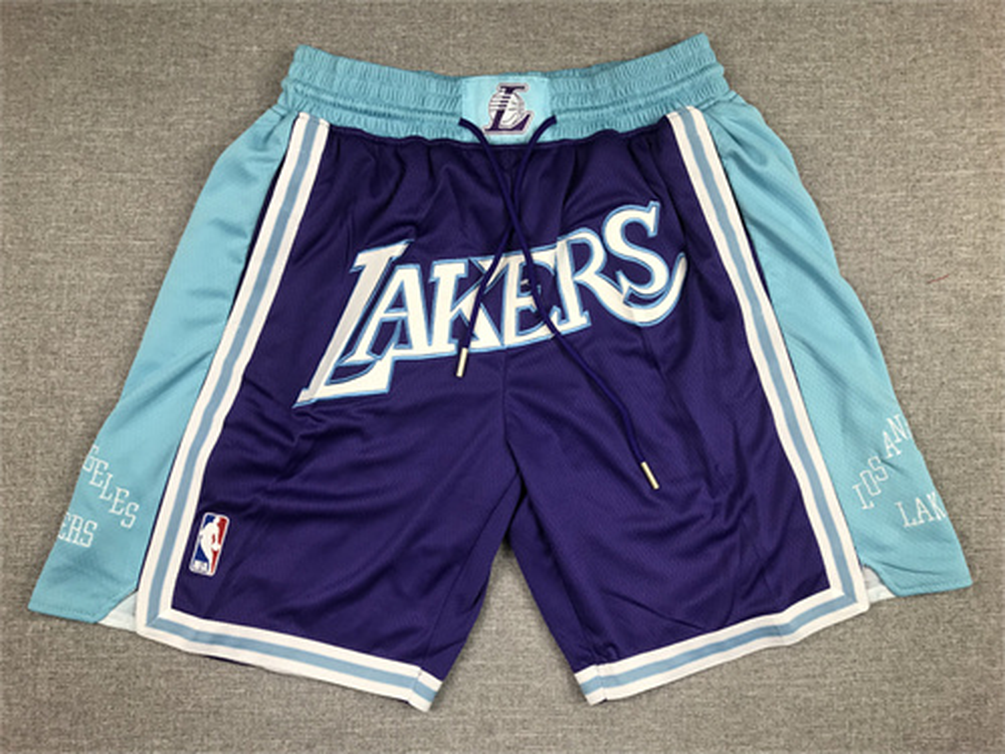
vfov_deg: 49.7
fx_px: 813
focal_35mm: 28
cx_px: 502
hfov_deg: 63.4
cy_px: 377
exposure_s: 1/50
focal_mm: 3.99
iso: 32
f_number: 1.8
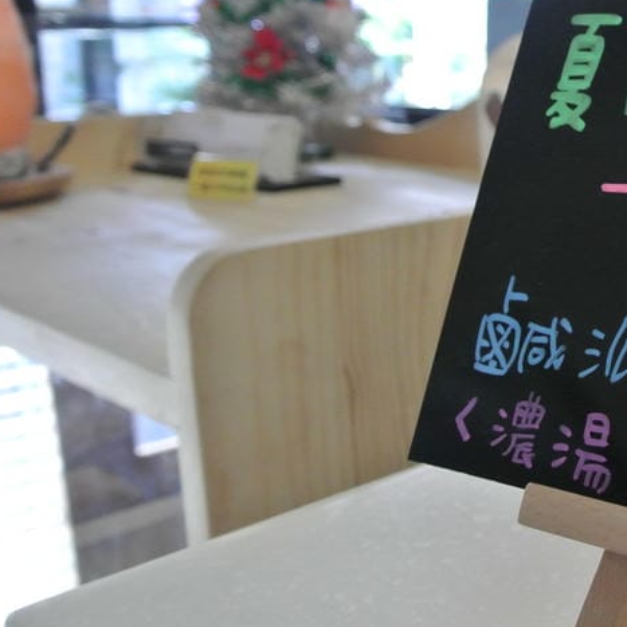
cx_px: 702
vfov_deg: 29.1
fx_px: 1209
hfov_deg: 26.6
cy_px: 315
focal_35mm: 59
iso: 800
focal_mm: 10
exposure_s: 1/160
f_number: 3.5
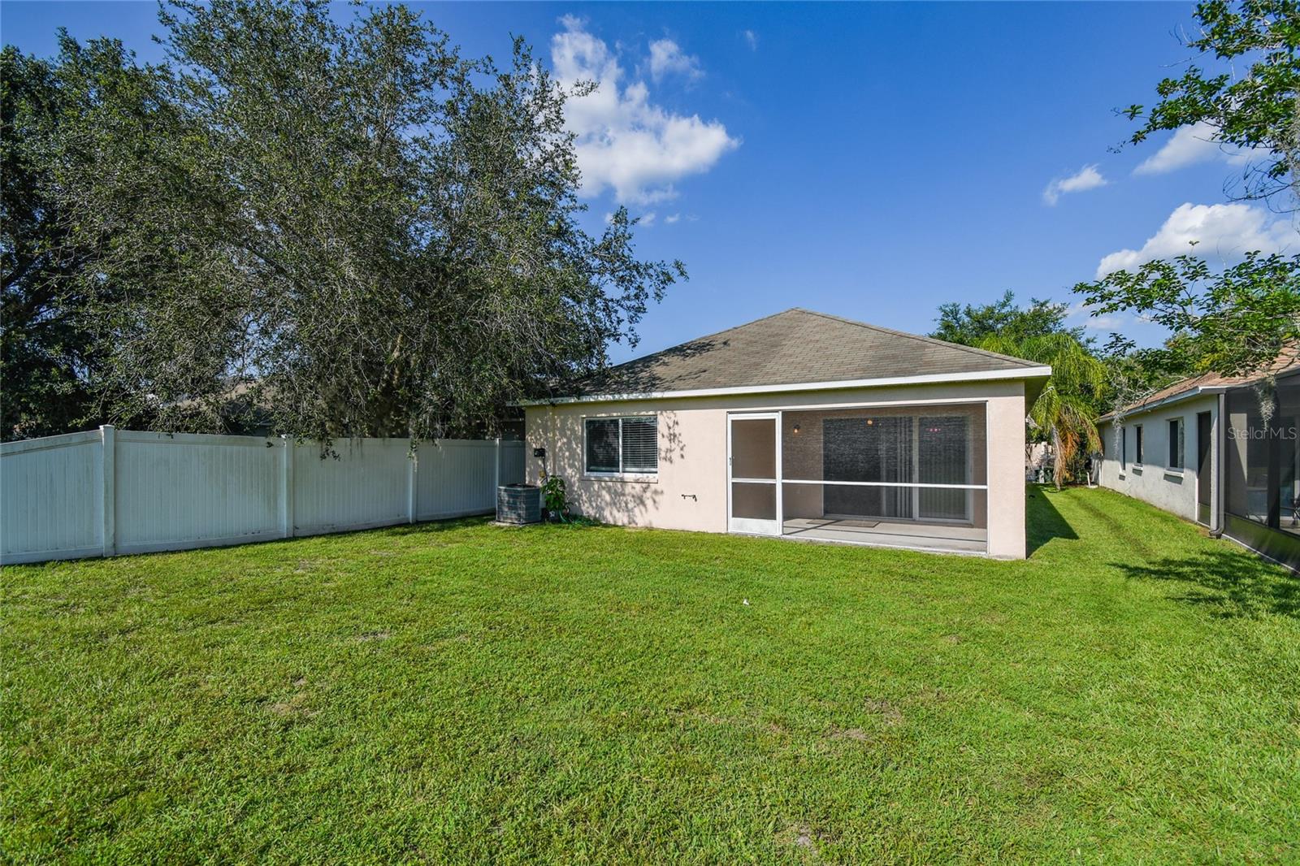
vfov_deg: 77.3
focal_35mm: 15
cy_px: 433
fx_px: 542
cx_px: 650
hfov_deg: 100.4
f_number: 7.1
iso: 100
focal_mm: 10
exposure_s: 1/640
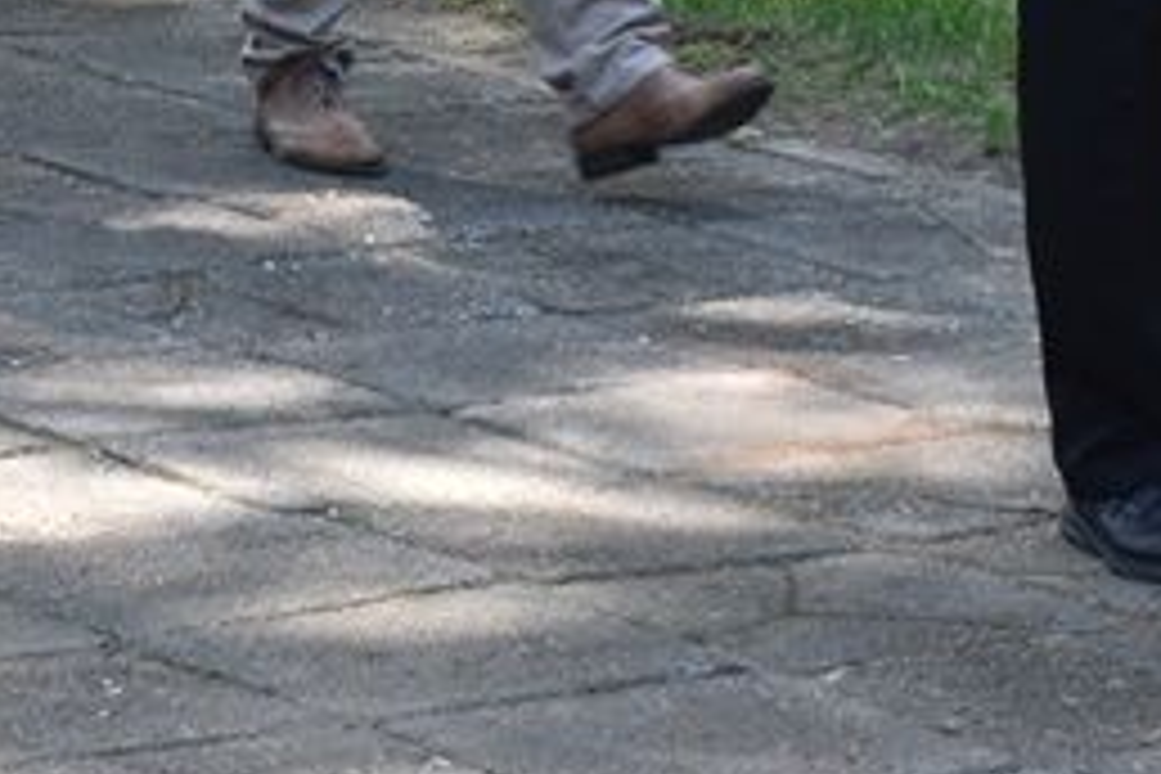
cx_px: 54
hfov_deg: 8.2
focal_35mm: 250
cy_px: -542
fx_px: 8062
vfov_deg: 5.4
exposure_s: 1/80
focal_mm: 42
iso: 100
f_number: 5
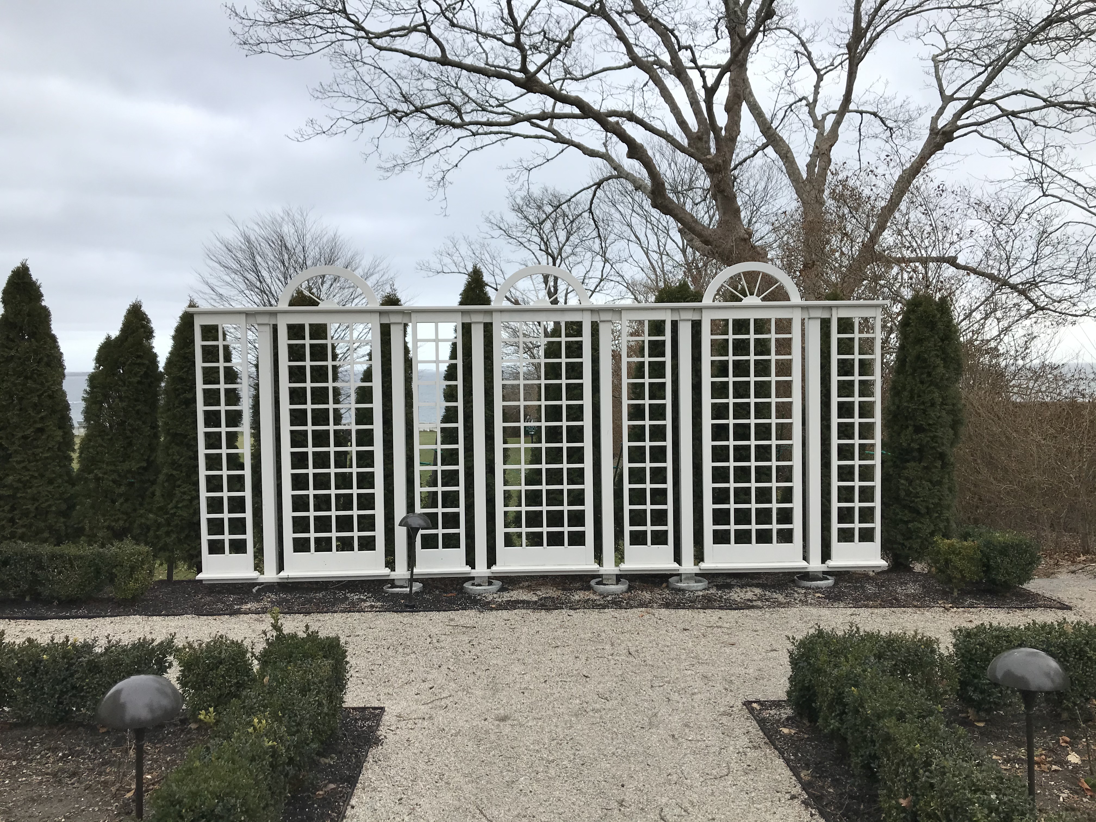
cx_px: 548
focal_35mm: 28
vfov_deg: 49.7
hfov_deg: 63.4
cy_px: 411
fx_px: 887
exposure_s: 1/748
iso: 20
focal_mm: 3.99
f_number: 1.8
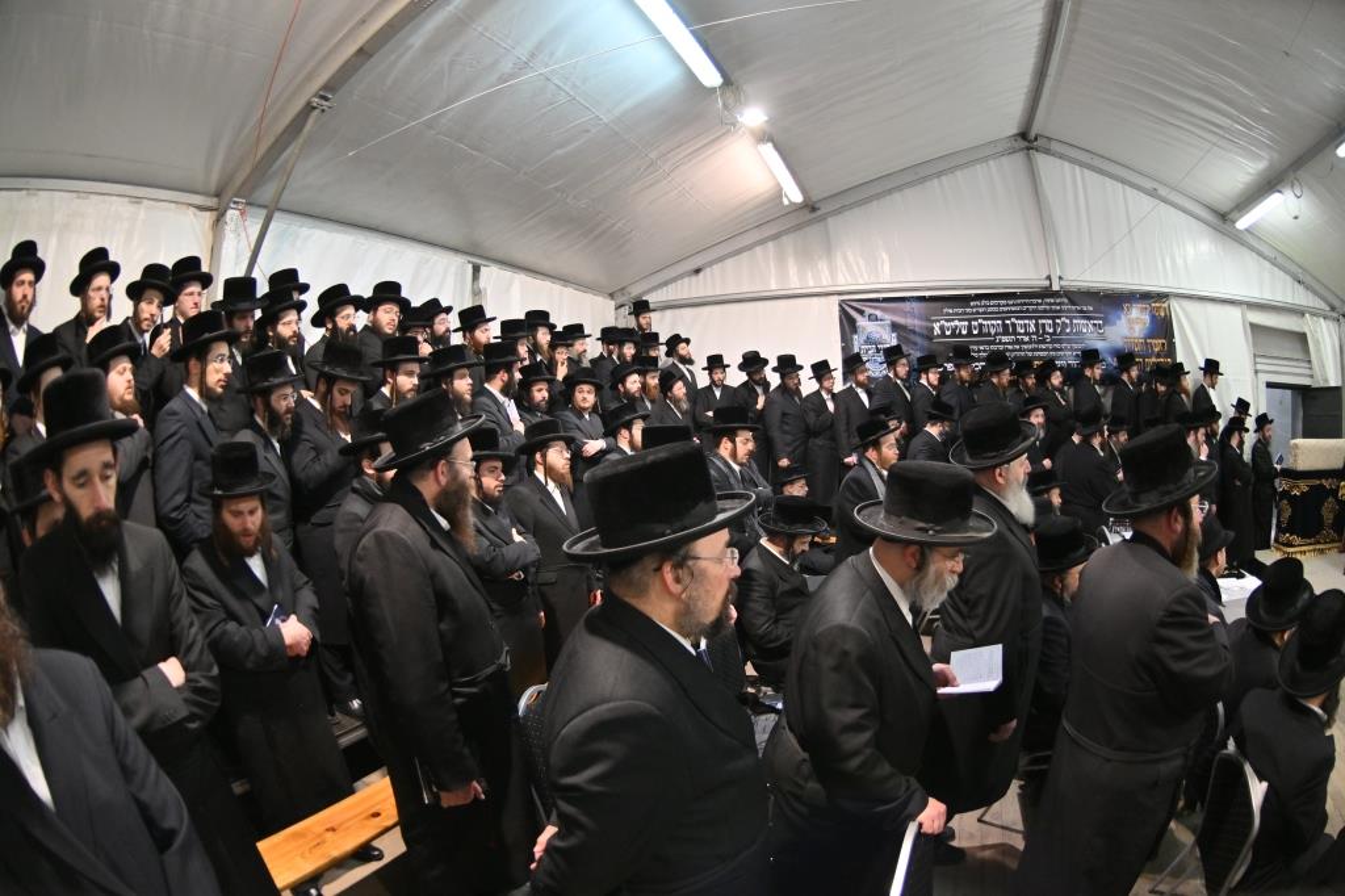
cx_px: 672
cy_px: 448
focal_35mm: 15
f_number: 2.8
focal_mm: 10.5
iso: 500
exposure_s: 1/125
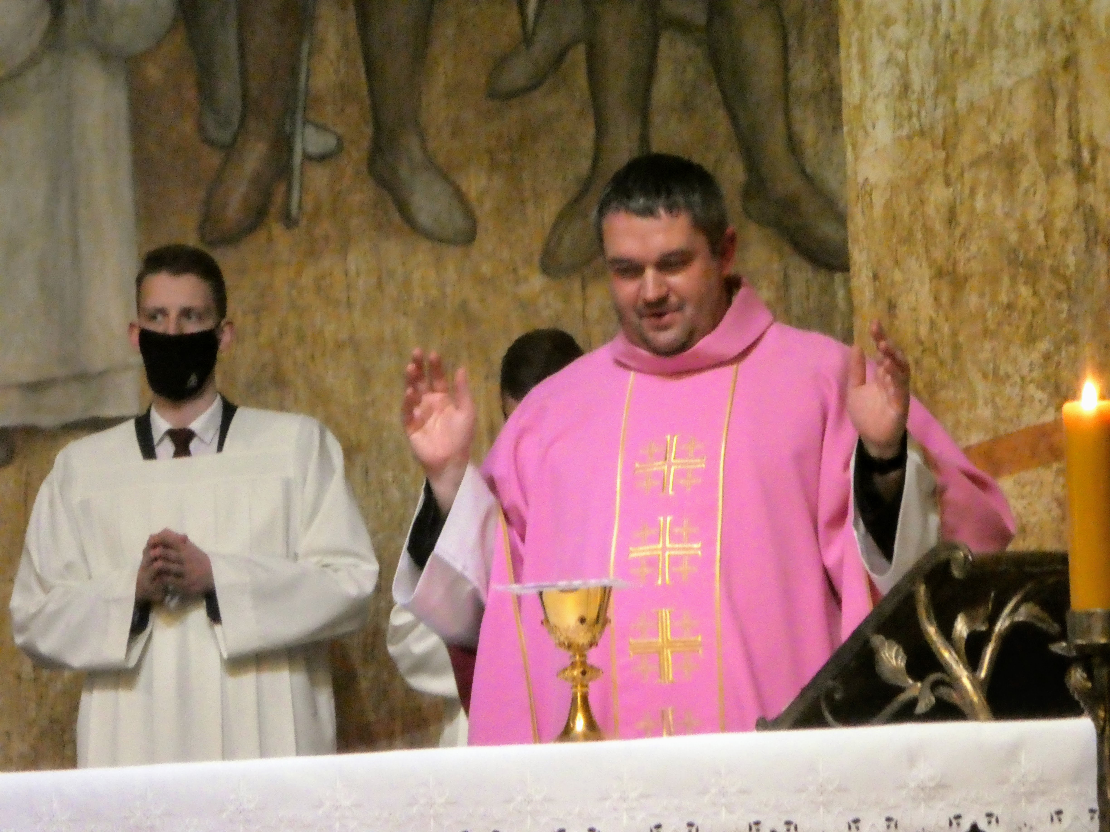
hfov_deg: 13.1
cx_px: 555
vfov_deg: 9.8
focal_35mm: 151
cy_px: 416
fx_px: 4842
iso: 1600
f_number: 5.4
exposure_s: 1/13
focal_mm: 27.1
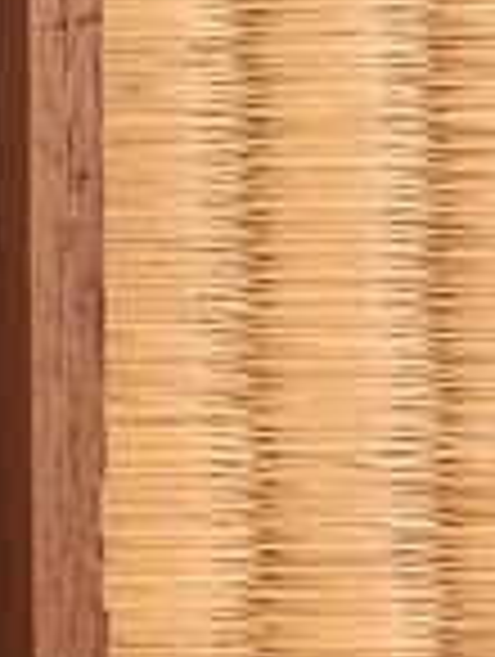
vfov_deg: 17.9
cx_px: -353
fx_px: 2034
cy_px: -9
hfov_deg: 12.8
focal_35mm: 107
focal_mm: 4.15
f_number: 2.2
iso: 125
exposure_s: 1/4
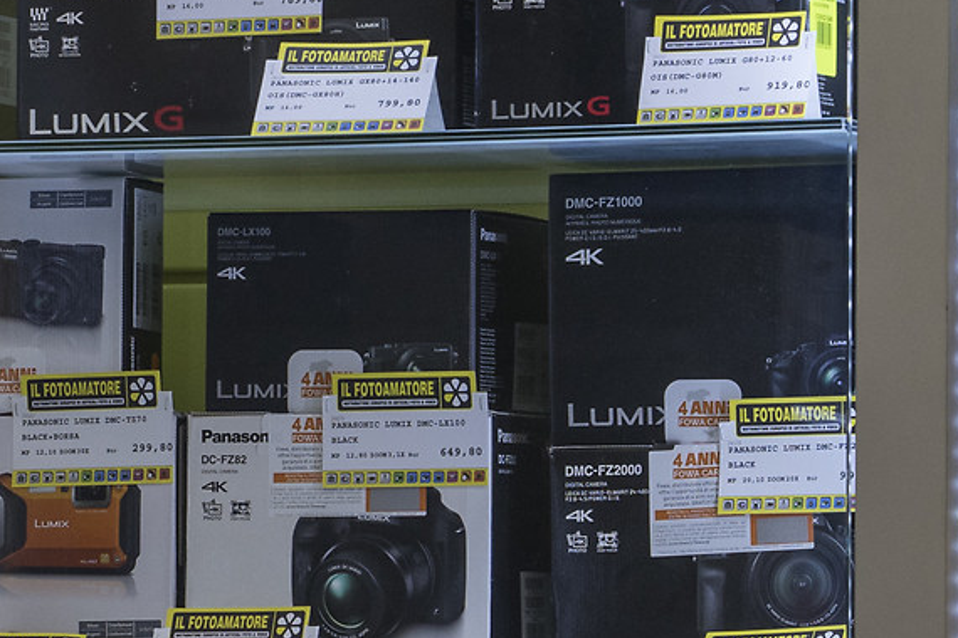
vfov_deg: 3.1
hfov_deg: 4.7
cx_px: 296
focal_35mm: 442
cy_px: 337
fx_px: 11761
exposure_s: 1/50
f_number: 8
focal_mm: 105
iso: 500
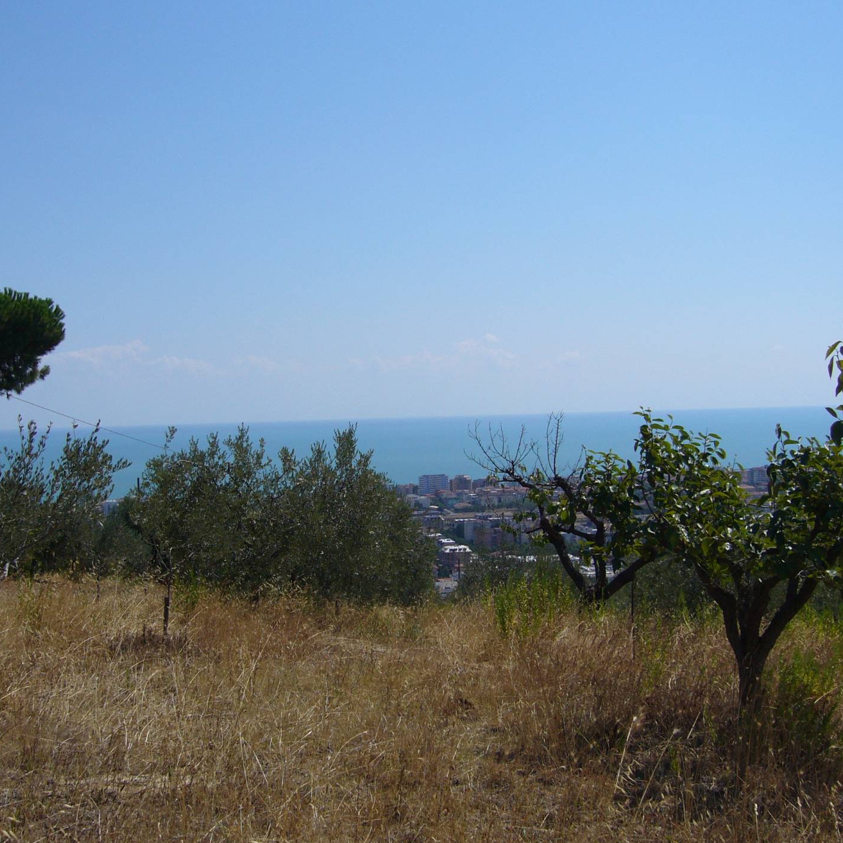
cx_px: 379
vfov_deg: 40.0
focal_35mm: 42
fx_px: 1157
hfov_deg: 40.0
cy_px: 420
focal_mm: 5.8
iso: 80
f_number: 5.6
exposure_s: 1/500
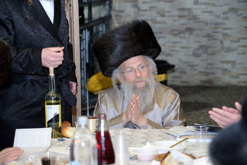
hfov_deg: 16.8
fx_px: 837
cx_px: 124
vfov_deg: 11.2
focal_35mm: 122
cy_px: 82
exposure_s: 1/60
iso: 2500
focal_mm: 122
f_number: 5.6
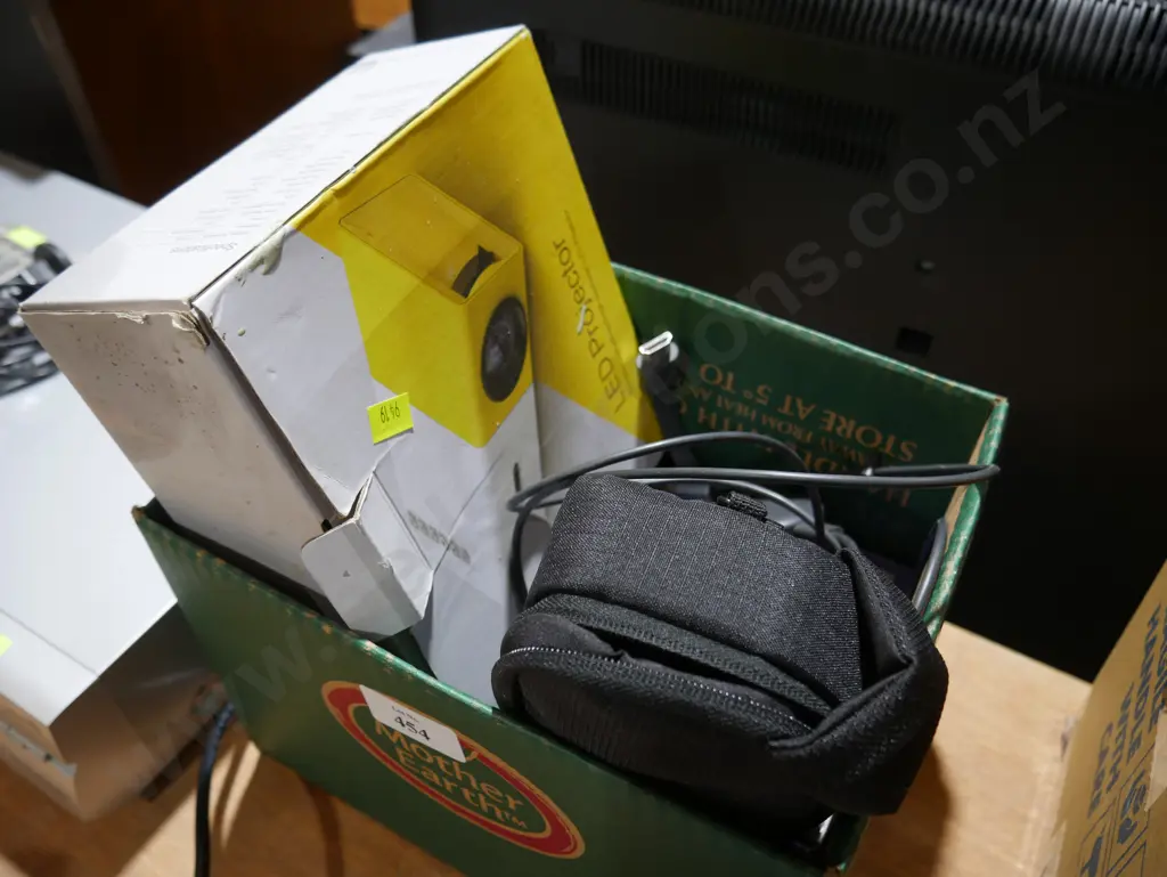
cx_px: 584
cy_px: 438
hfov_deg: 63.4
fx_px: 944
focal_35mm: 28
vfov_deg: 49.8
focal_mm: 14
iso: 400
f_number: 3.5
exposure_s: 1/60
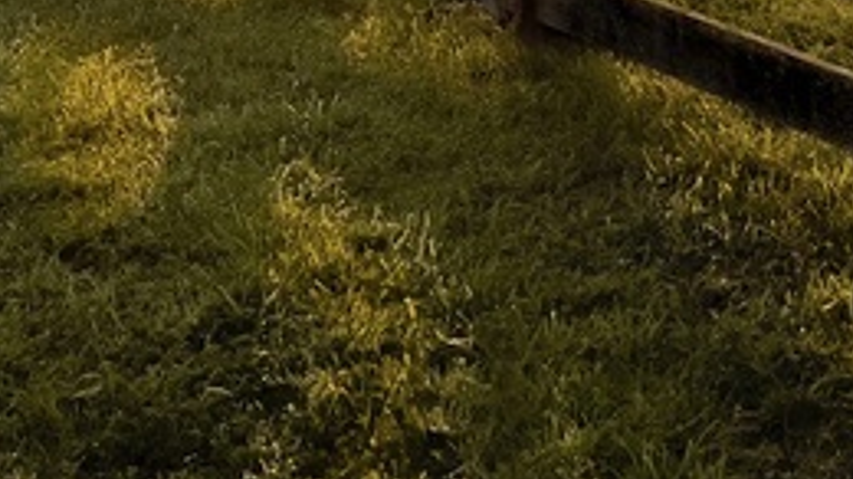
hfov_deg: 20.0
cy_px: -431
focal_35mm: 98
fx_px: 2216
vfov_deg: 11.3
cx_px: 1106
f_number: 1.5
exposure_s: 1/6000
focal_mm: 5.7
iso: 50
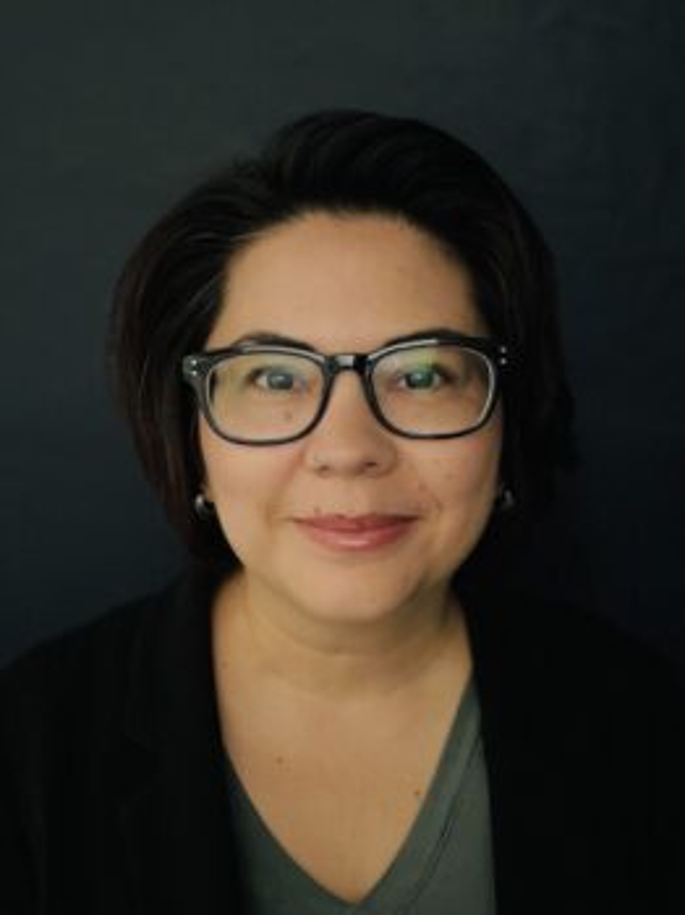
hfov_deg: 53.0
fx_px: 687
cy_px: 458
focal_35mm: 26
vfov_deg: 67.3
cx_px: 342
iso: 1000
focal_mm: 4.2
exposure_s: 1/29
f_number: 1.6
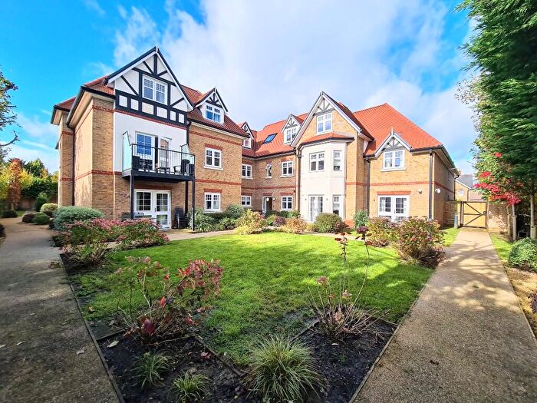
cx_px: 268
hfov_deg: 106.2
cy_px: 202
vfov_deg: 89.9
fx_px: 202
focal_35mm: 13
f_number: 2.2
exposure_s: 1/920
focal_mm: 2.2
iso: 50
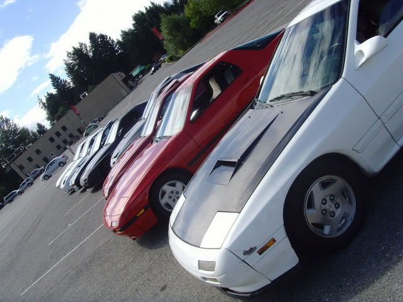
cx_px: 202
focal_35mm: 39
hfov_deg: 47.9
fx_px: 454
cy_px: 151
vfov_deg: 36.8
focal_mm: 6.6
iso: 80
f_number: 6.3
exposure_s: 1/250
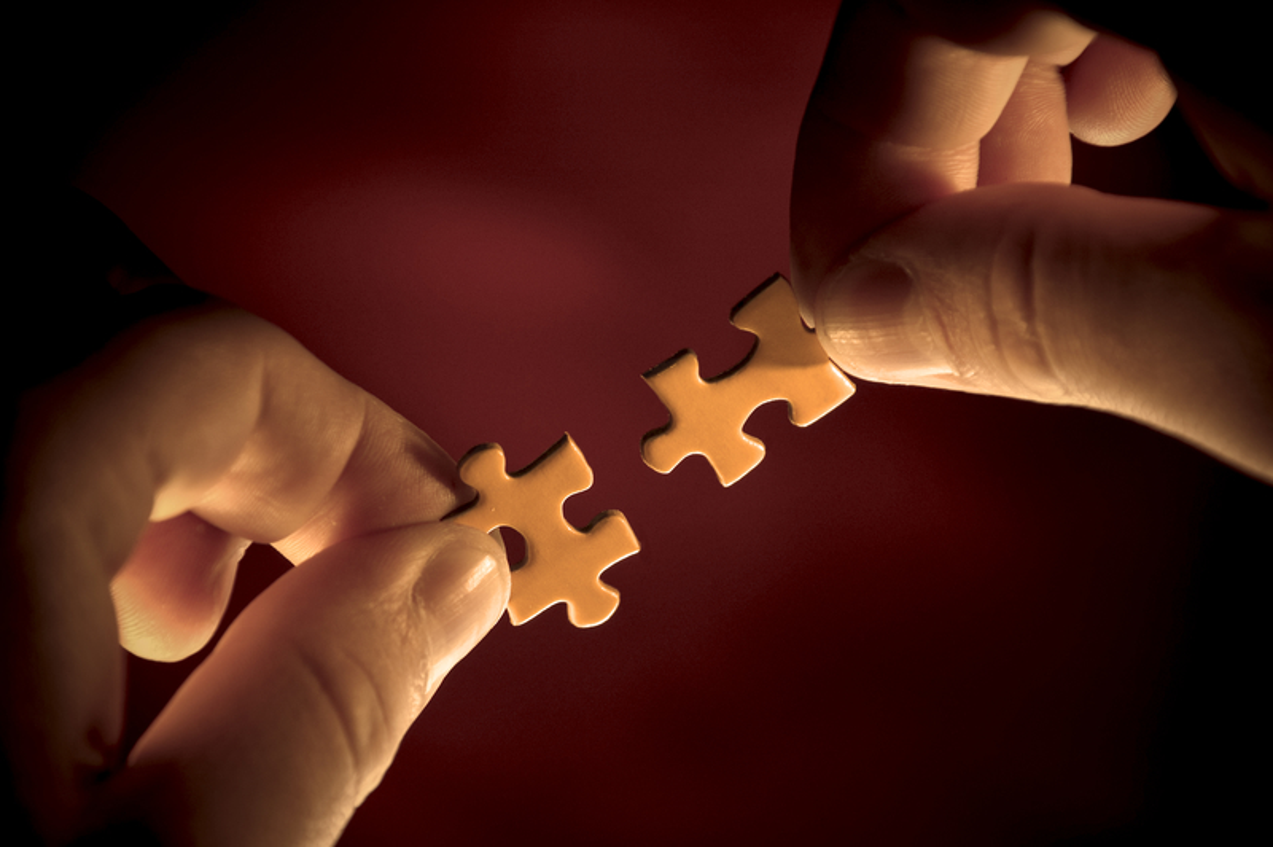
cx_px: 636
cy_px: 424
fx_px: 7155
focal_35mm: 202
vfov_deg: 6.8
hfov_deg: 10.2
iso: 200
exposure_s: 1/15
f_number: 5.6
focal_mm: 135
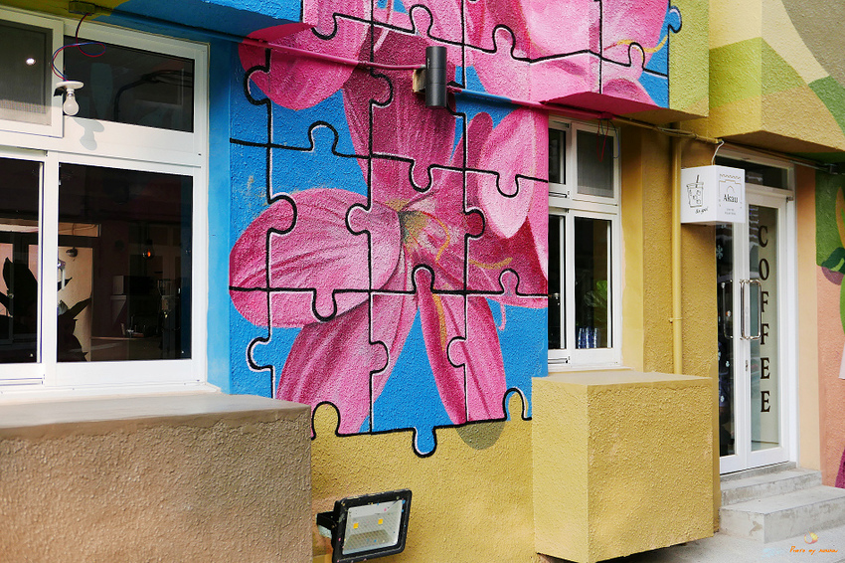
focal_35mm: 47
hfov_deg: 41.9
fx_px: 1103
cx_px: 422
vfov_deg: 28.6
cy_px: 282
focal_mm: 21.3
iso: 200
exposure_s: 1/800
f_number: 2.6
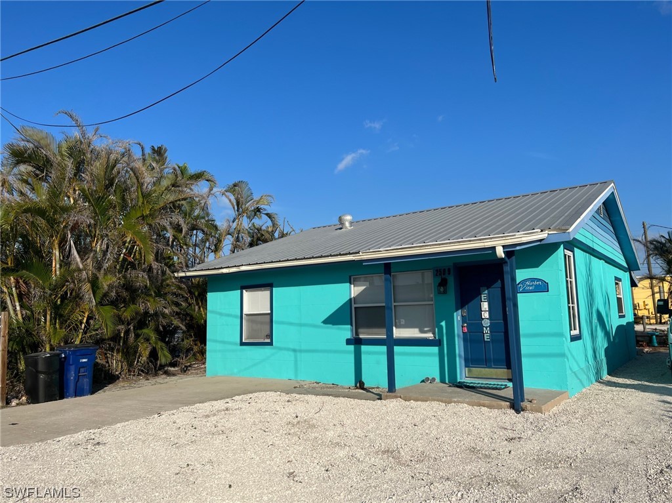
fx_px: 505
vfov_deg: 53.0
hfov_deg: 67.3
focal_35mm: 26
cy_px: 252
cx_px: 336
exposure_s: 1/7463
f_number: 1.5
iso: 50
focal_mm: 5.7
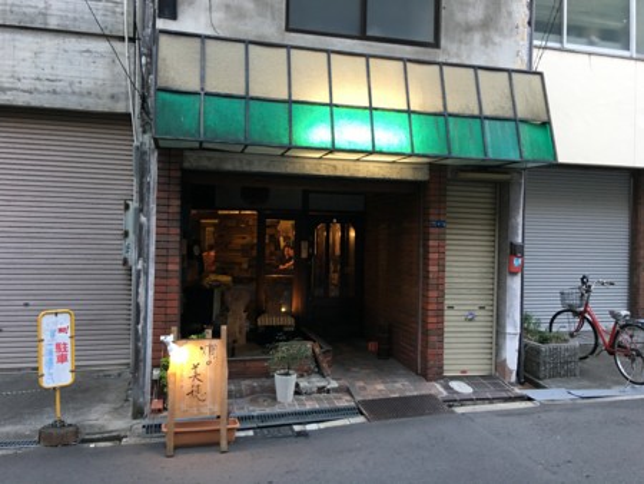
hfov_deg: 61.6
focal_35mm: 29
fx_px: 540
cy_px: 242
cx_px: 322
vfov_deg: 48.3
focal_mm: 4.15
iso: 64
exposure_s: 1/15
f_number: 2.2
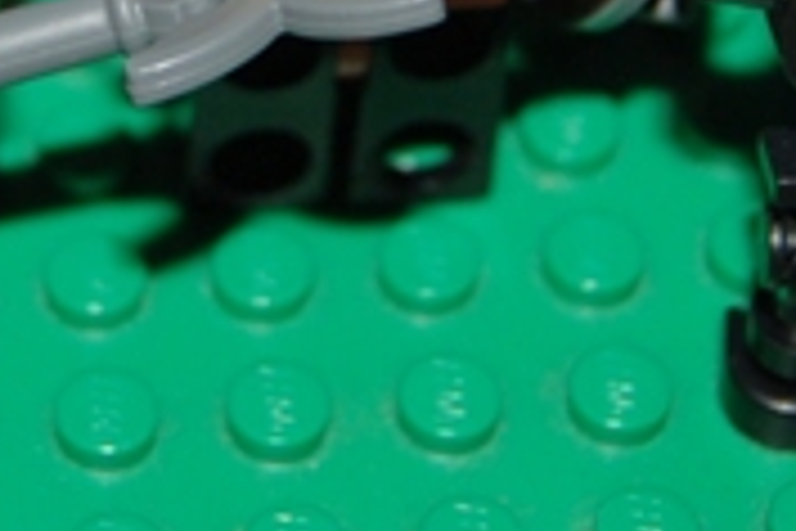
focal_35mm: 190
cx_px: 76
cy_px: -360
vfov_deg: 7.1
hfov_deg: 10.8
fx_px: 4201
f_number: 4.2
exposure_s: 1/60
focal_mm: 28
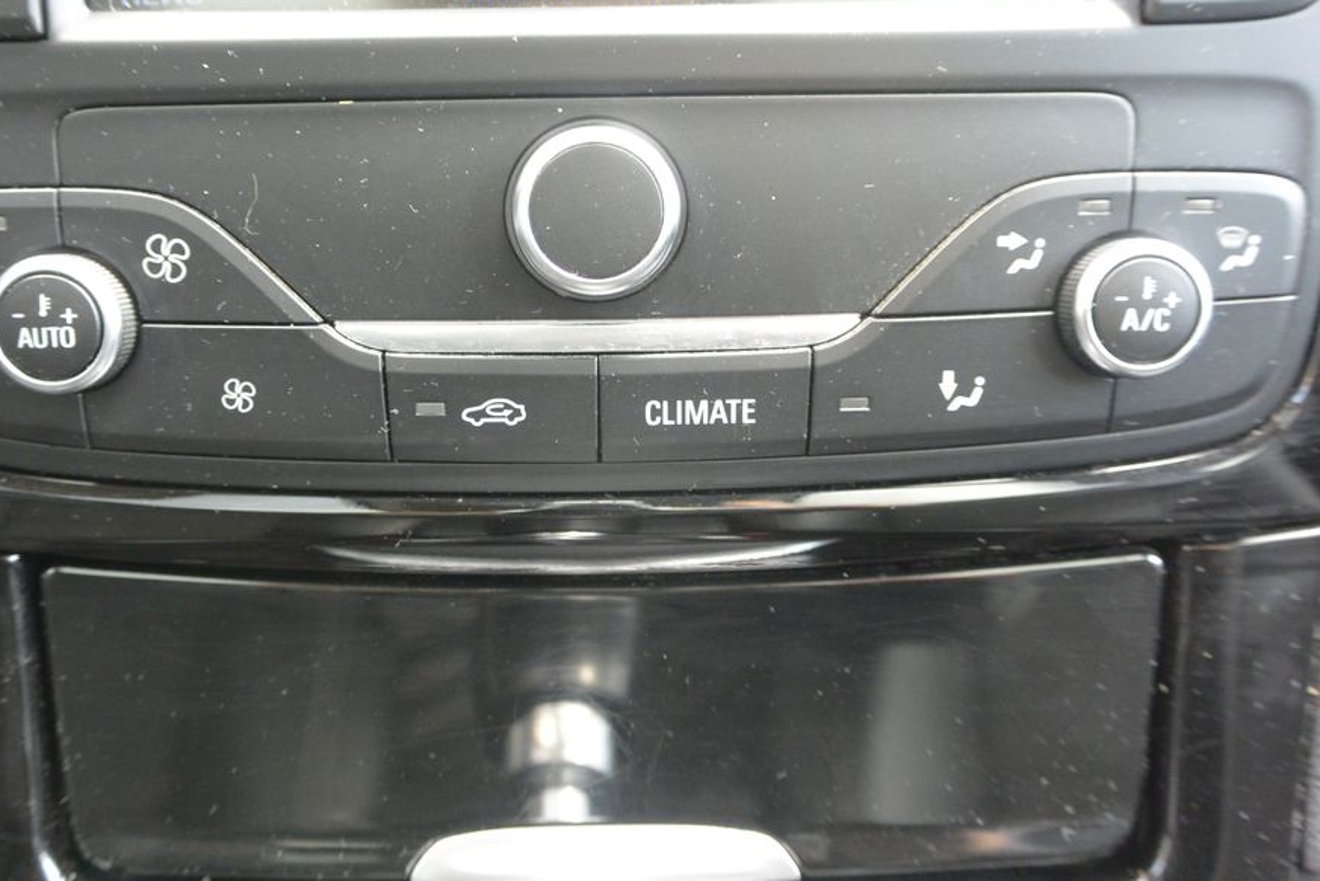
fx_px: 1247
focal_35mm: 34
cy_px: 379
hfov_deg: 55.7
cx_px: 597
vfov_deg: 38.8
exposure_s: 1/60
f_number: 3.5
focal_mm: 11
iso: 800
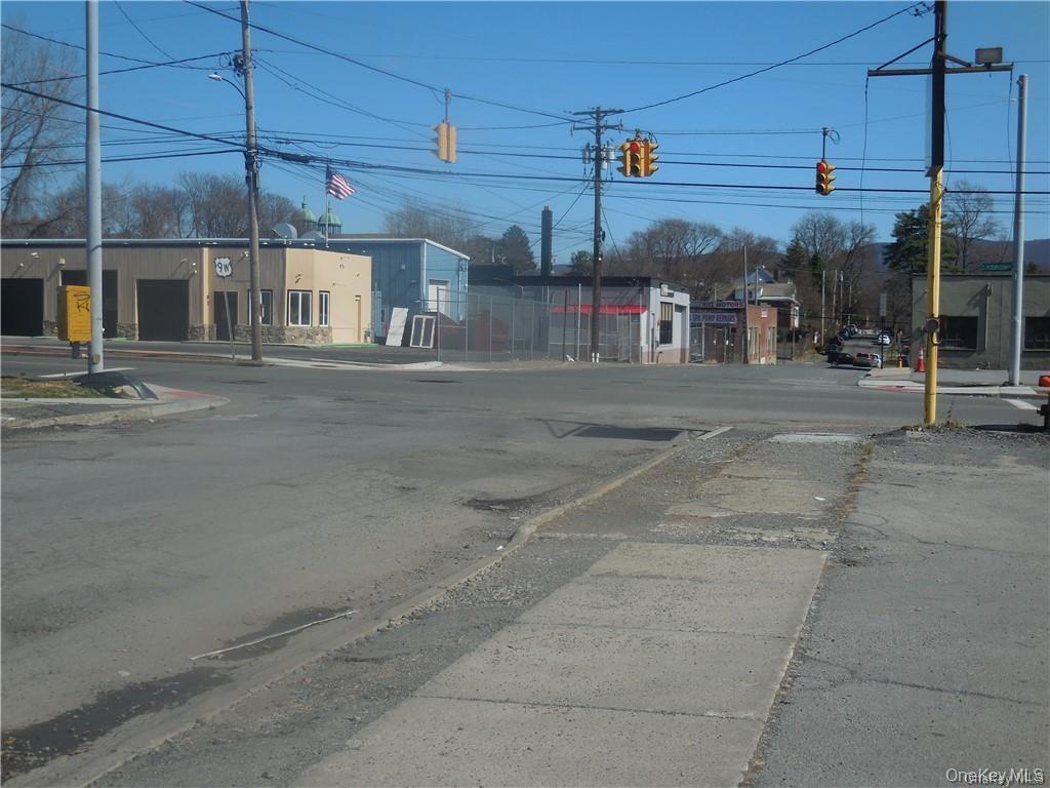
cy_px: 394
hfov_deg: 42.1
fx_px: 1365
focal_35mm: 45
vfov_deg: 32.2
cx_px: 525
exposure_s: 1/500
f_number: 8.4
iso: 125
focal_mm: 8.1
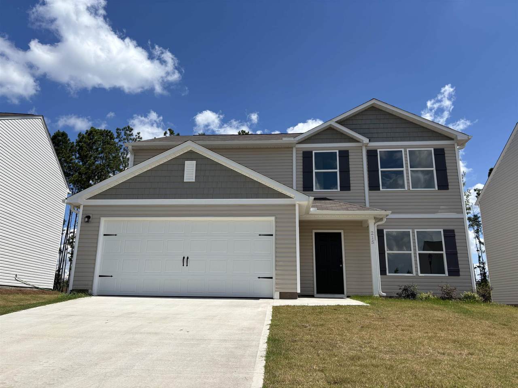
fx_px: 389
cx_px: 259
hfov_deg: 67.3
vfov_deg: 53.1
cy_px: 194
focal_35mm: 26
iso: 50
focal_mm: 5.96
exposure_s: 1/5076
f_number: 1.6
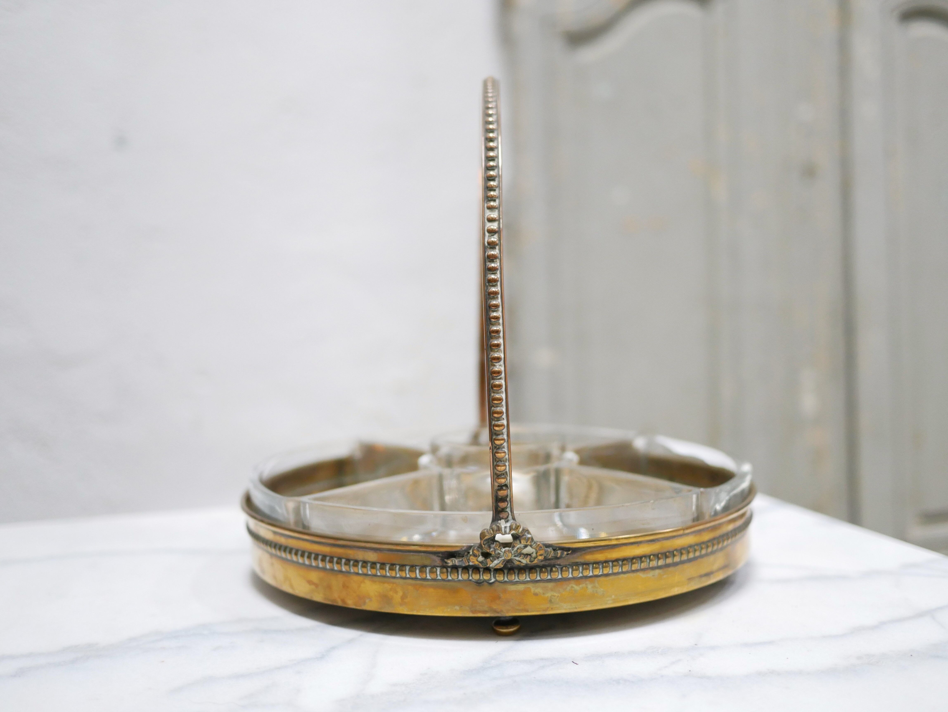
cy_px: 356
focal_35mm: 40
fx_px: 1096
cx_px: 474
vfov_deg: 36.0
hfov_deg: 46.8
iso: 1000
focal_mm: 20
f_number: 1.7
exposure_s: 1/60
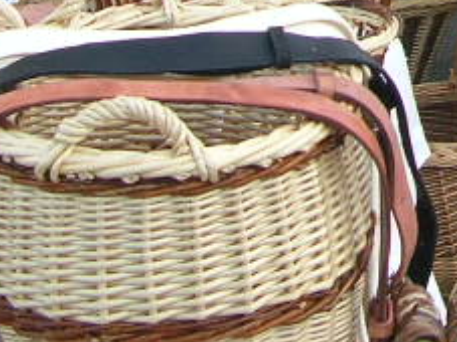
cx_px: 805
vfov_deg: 8.9
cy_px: -302
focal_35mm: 158
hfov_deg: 11.6
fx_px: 2085
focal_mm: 5.8
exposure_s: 1/117
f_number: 2.8
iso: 50
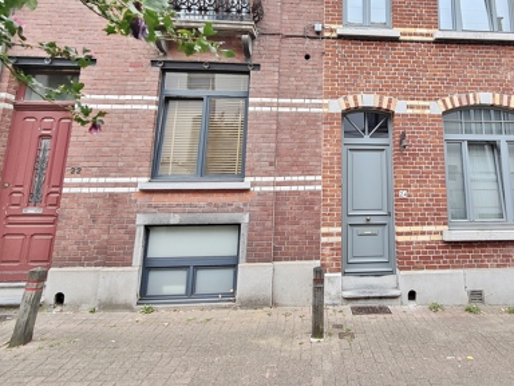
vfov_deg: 53.2
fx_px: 371
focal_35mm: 25
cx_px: 355
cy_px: 114
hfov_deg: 66.9
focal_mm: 3.5
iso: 200
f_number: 2.2
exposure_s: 1/1240
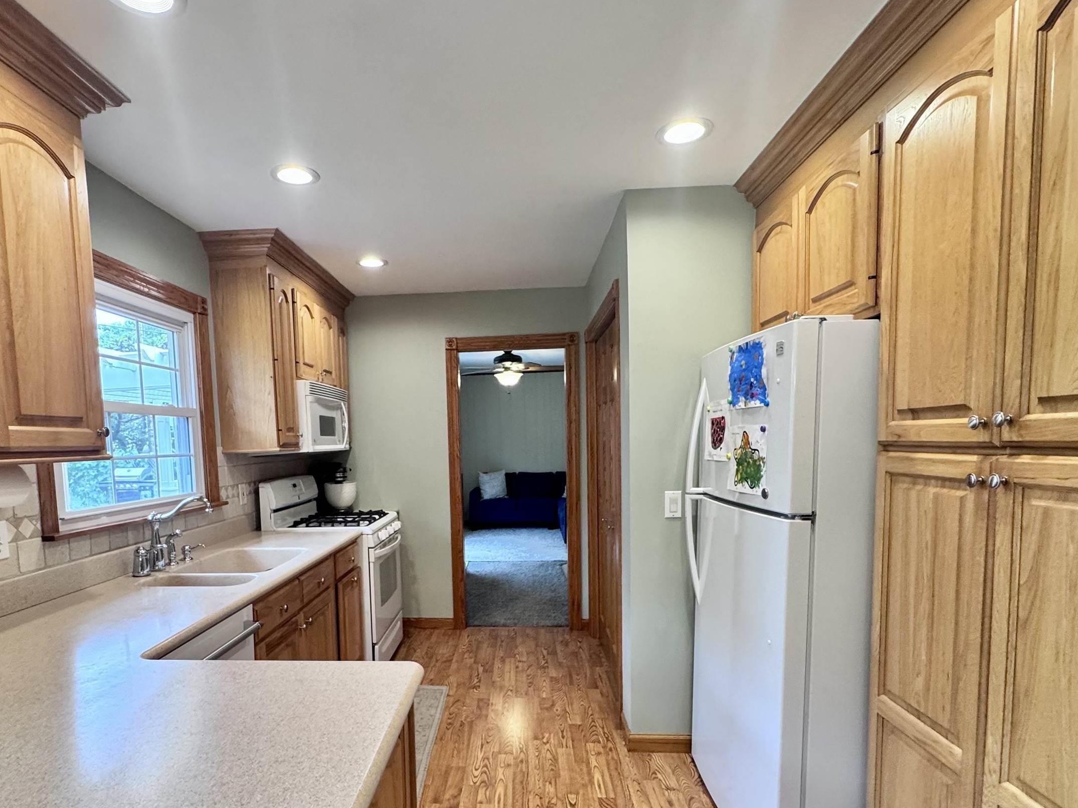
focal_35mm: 20
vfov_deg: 65.2
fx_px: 623
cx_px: 465
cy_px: 495
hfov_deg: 81.3
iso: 250
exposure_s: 1/120
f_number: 2.2
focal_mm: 2.22
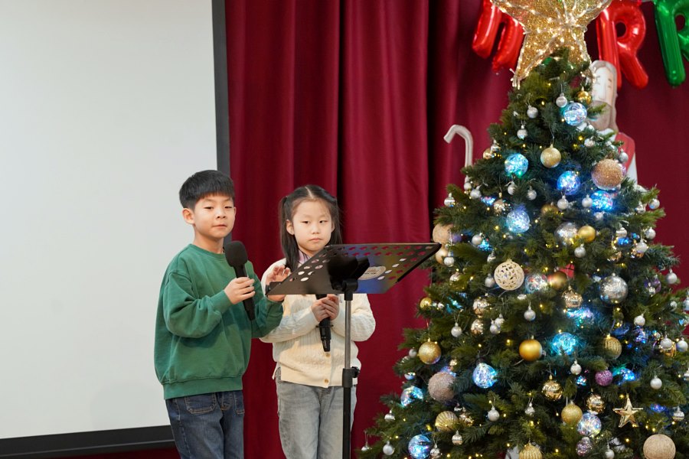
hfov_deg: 10.3
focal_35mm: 200
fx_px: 3827
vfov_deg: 6.9
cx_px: 344
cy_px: 230
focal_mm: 200
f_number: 4
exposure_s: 1/250
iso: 2000
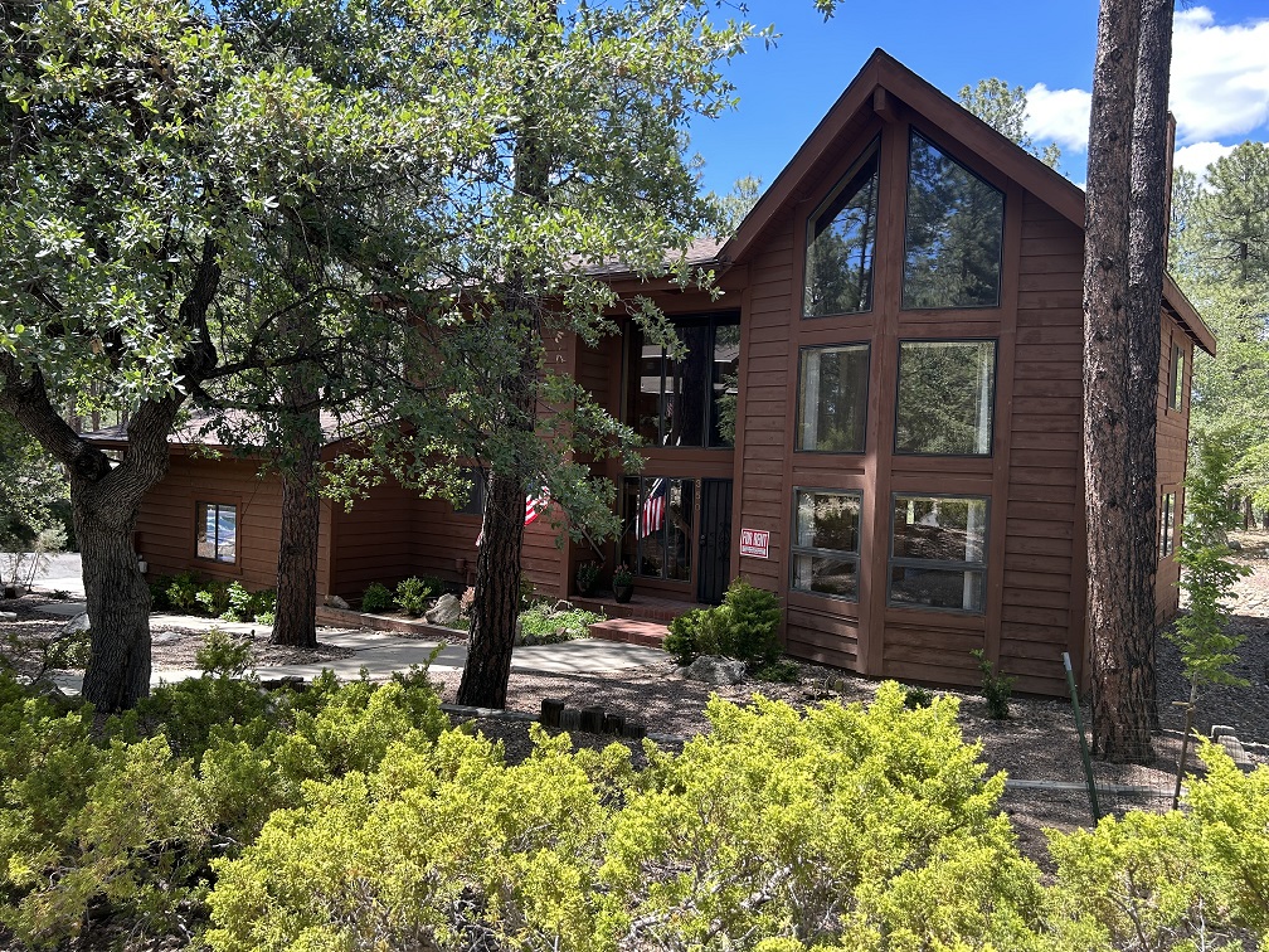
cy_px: 476
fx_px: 953
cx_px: 634
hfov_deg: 67.3
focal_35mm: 26
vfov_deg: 53.1
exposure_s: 1/738
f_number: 1.5
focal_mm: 5.7
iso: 50
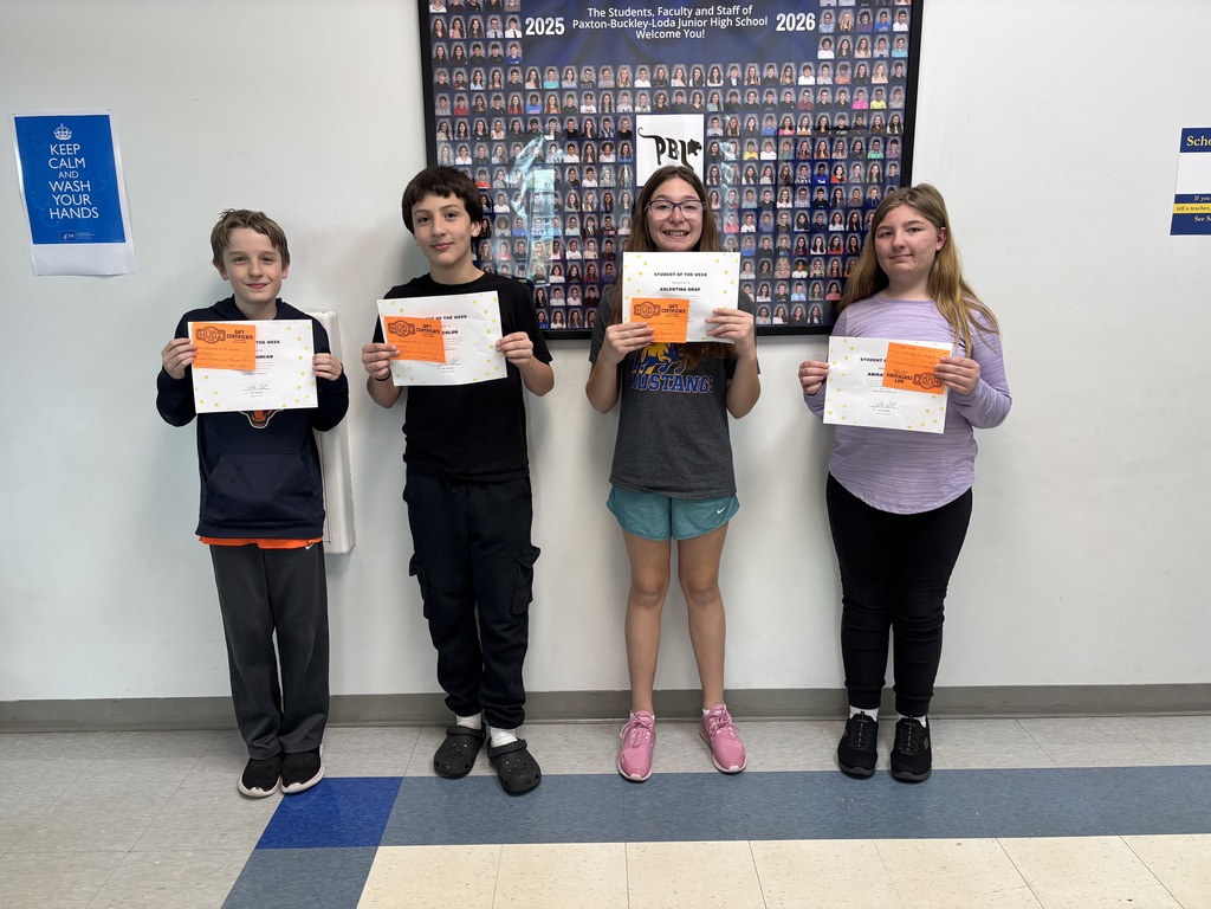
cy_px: 454
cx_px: 606
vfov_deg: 53.1
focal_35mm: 26
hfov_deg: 67.3
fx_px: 910
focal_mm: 5.96
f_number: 1.6
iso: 125
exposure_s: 1/120
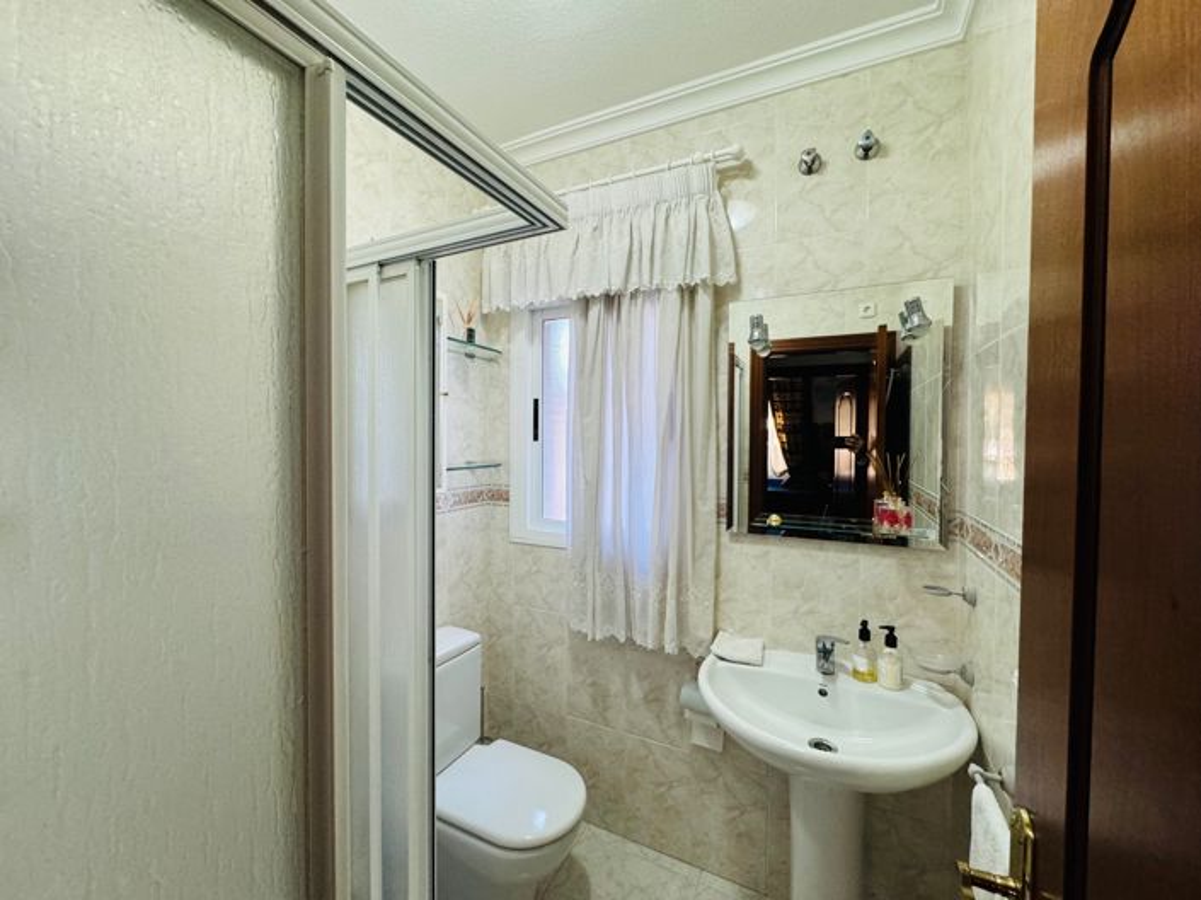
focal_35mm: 14
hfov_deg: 102.1
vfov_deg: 85.6
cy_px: 450
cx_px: 600
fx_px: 485
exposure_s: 1/100
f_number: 2.2
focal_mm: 2.22
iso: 250
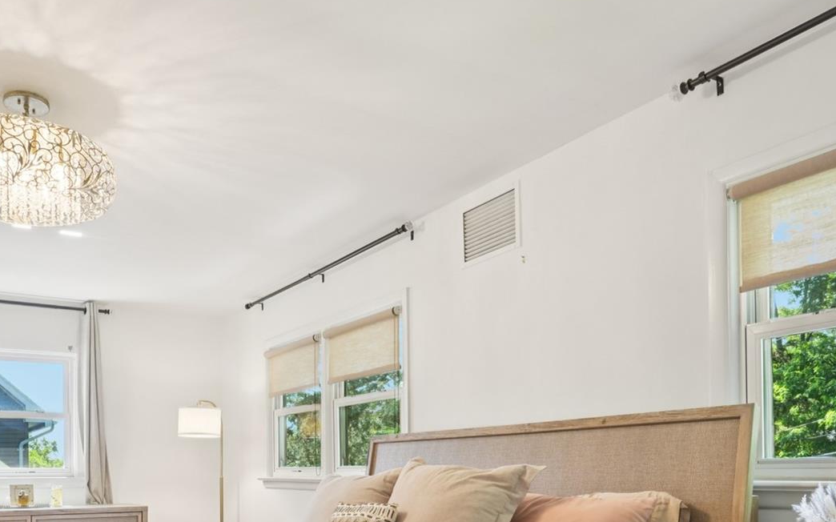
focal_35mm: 32
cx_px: 312
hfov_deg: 58.9
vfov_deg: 36.9
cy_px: 471
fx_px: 729
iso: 400
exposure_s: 1/20
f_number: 8
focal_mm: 16
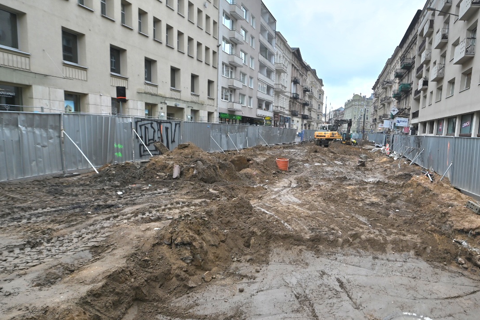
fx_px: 280
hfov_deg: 77.9
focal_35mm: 21
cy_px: 172
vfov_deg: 59.4
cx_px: 329
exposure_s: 1/400
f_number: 4.5
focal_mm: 14
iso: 100
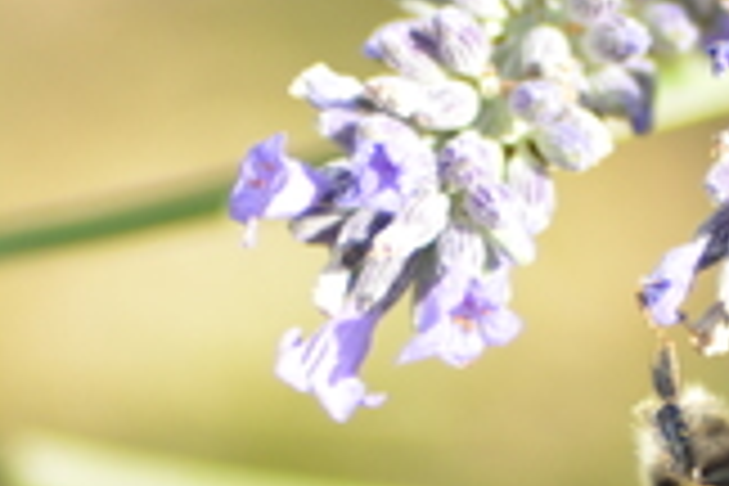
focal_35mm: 1275
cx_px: 436
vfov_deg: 1.1
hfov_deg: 1.6
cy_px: 304
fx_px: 25817
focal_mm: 300
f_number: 5.6
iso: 400
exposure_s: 1/400
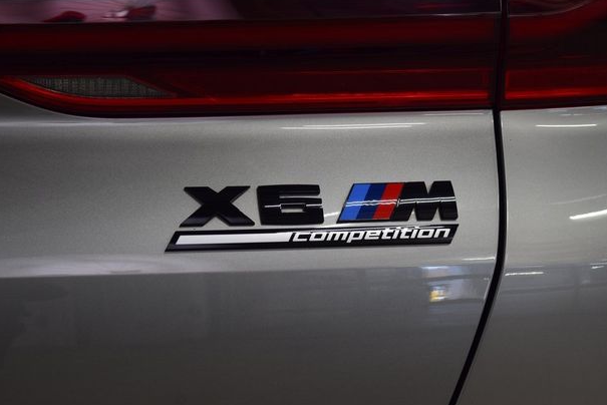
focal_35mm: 111
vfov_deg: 12.4
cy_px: 209
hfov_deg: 18.4
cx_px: 317
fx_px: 1872
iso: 450
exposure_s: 1/30
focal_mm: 70
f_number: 7.1
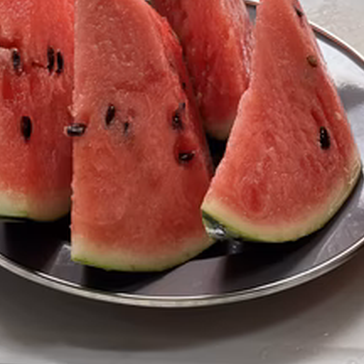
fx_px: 1011
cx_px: 118
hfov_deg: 20.3
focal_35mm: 85
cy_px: 116
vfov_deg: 20.3
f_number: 2
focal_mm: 6
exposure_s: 1/122
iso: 50
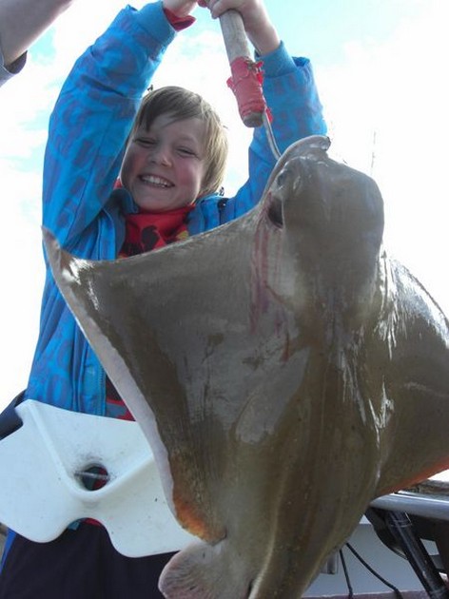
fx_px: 658
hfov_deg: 37.7
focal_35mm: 38
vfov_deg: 49.0
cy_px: 300
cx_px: 224
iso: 80
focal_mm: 7.9
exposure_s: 1/200
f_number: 4
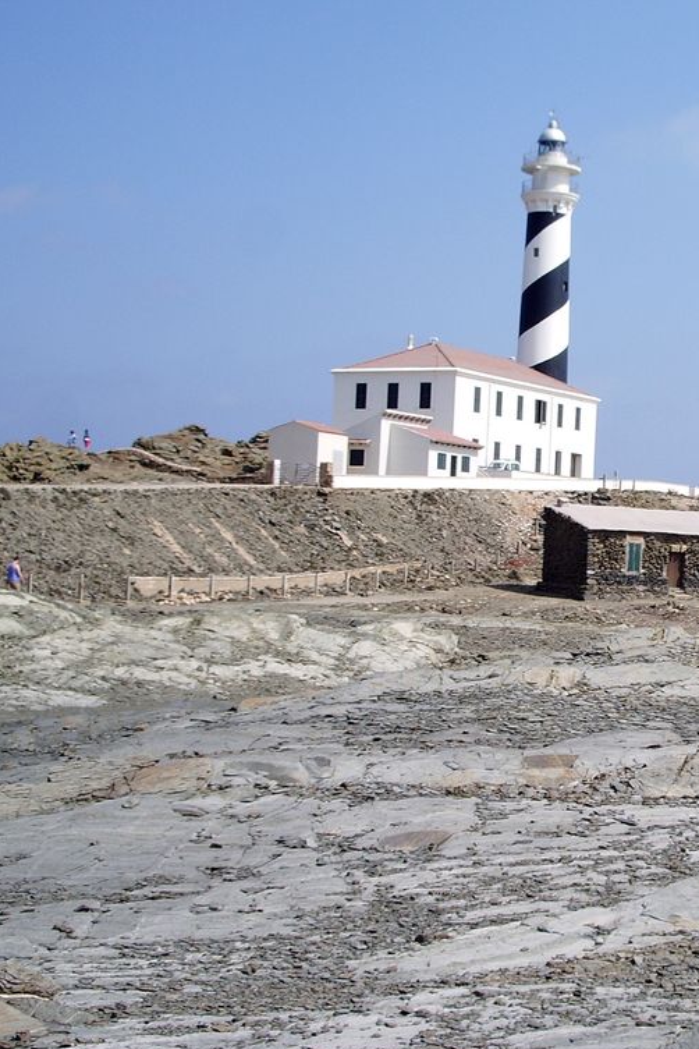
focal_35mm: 58
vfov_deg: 34.5
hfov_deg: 22.8
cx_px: 621
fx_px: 1689
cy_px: 532
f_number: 4.6
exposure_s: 1/500
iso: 50
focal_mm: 6.8
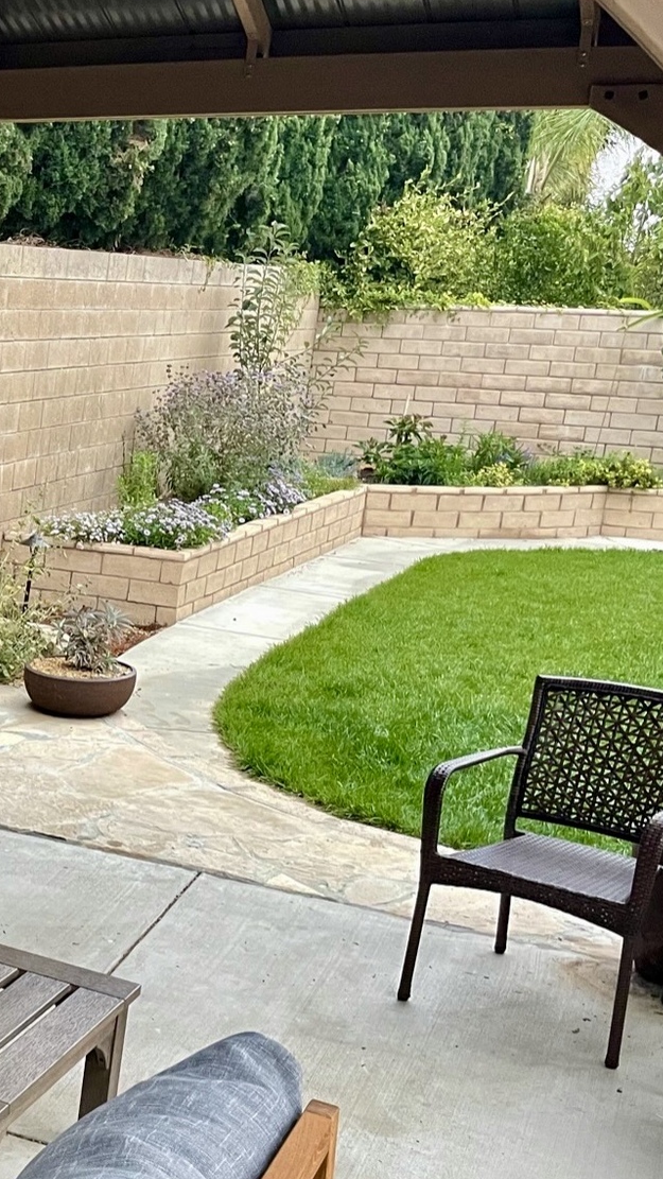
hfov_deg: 20.6
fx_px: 1594
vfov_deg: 40.4
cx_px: -289
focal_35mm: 51
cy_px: 707
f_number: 1.6
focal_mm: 4.2
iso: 160
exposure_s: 1/60
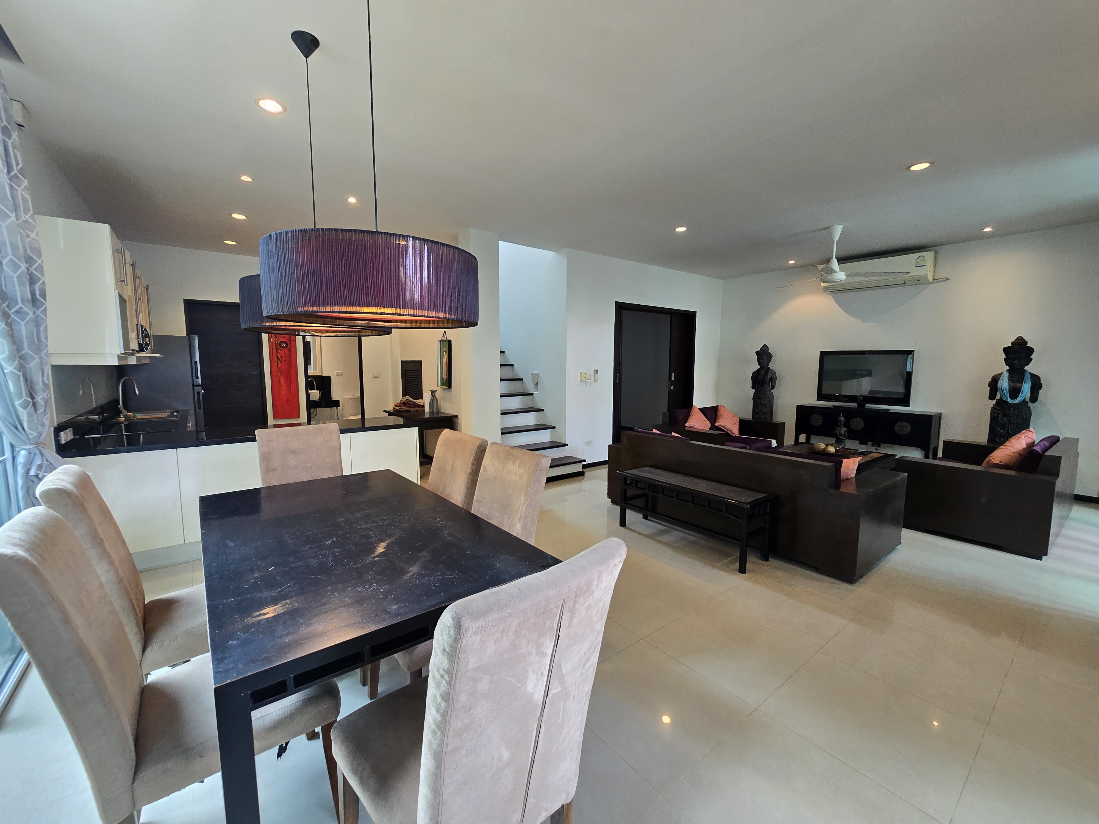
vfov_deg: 89.9
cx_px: 550
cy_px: 412
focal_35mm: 13
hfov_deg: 106.2
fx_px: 413
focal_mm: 2.2
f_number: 2.2
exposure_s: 1/50
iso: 125
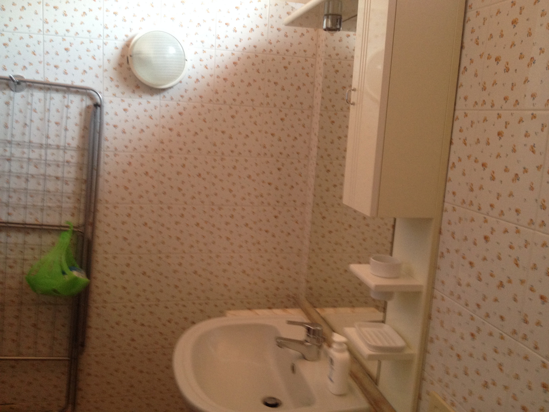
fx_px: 555
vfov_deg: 40.7
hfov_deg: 52.6
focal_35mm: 35
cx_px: 274
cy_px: 206
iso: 160
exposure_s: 1/20
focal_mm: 4.28
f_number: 2.4
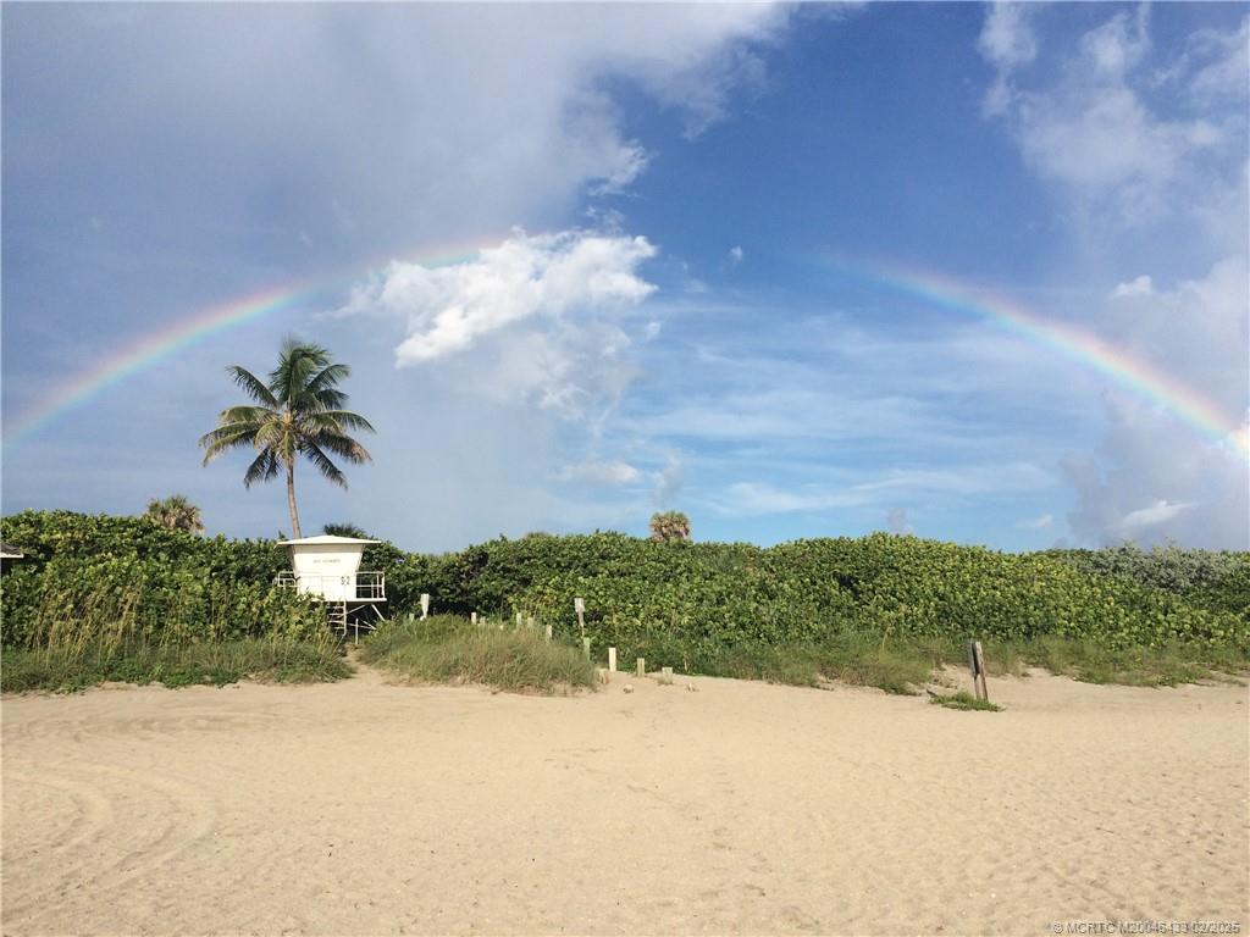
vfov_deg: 48.2
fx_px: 1047
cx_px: 625
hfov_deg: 61.7
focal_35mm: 29
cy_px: 468
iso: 32
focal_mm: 4.15
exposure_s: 1/3165
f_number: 2.2
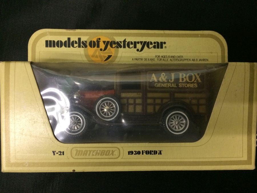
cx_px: 128
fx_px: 223
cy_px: 96
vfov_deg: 46.8
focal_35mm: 30
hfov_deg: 60.0
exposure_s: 1/30
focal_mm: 4.12
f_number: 2.2
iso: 250
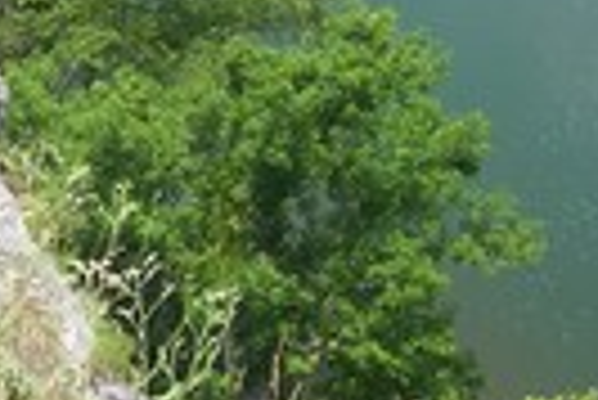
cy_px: -31
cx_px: -265
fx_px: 1763
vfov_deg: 12.7
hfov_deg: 17.5
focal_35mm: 106
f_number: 5.6
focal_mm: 5.6
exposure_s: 1/350
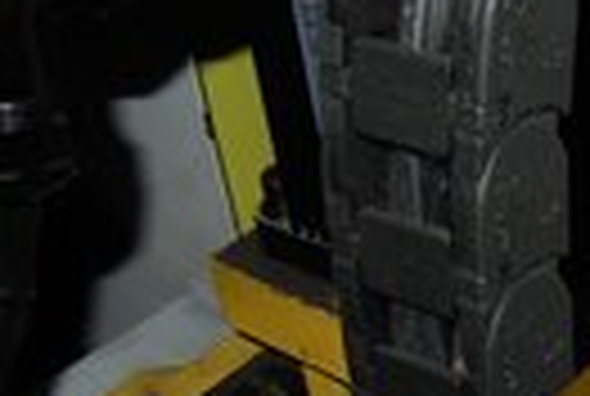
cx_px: 432
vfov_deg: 14.2
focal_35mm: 95
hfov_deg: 21.3
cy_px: 418
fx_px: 1560
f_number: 3.5
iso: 250
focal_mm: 5.4
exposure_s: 1/30
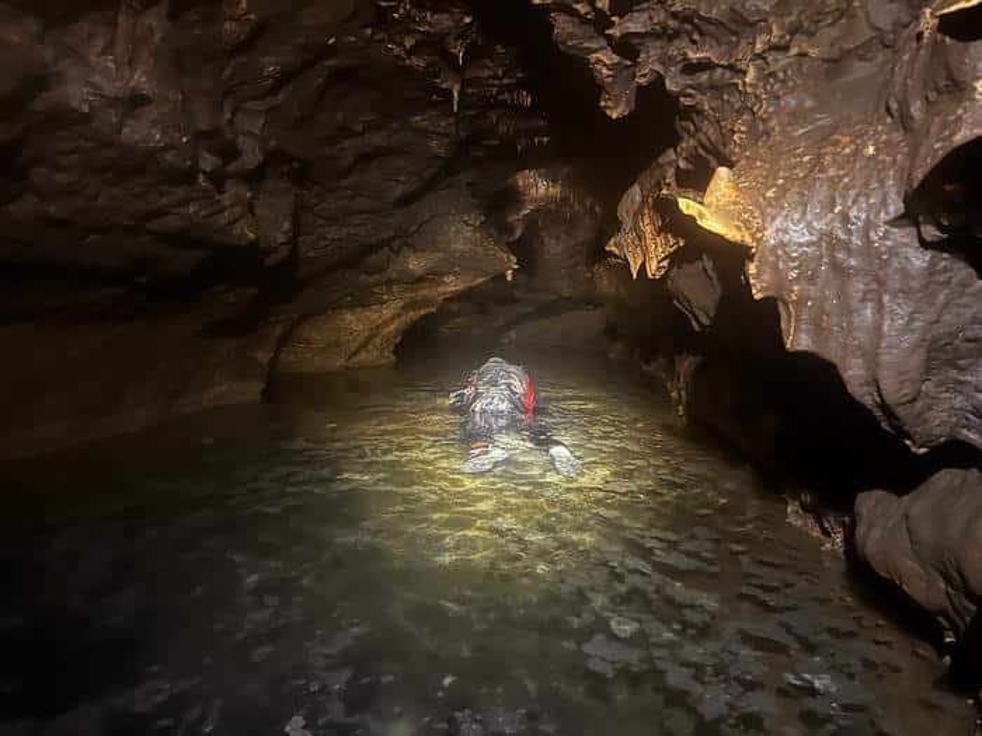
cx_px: 491
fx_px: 738
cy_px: 368
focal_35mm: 26
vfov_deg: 53.1
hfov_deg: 67.3
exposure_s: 1/11
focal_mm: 5.7
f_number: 1.5
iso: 800
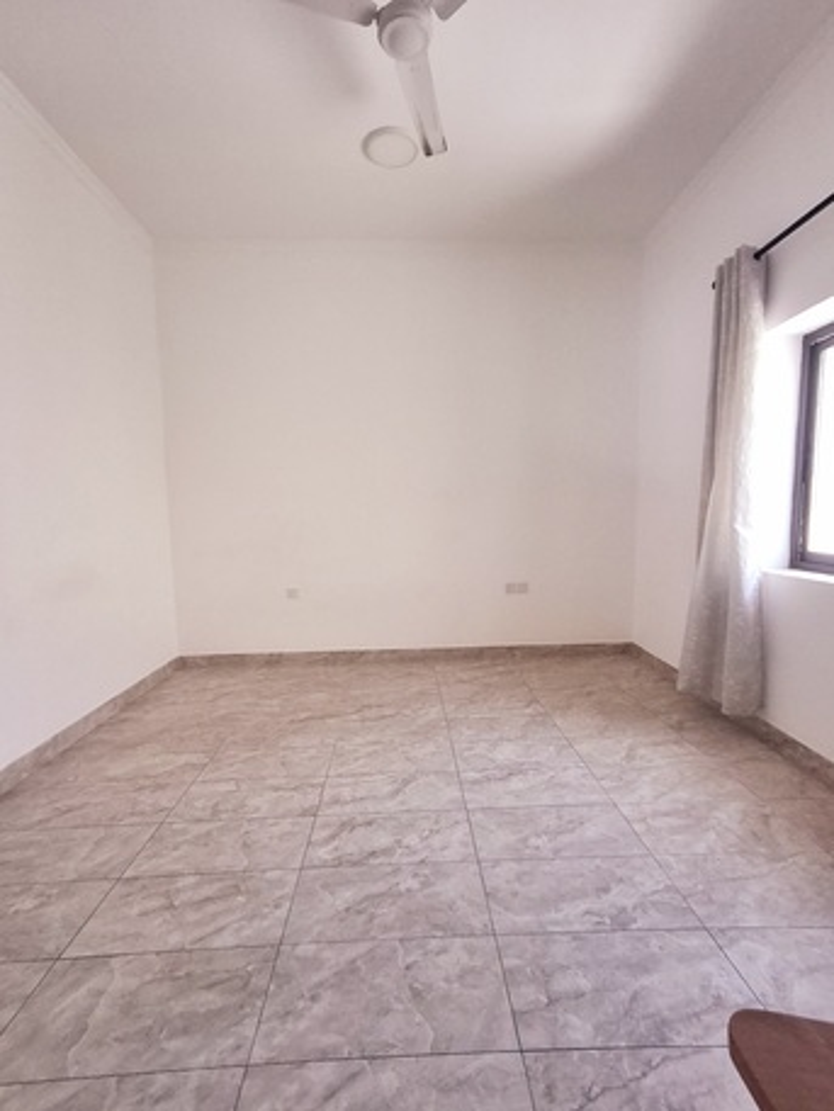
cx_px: 417
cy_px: 556
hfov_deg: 78.1
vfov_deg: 94.5
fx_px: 514
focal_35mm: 16
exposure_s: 1/50
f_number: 2.2
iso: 80
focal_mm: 1.64
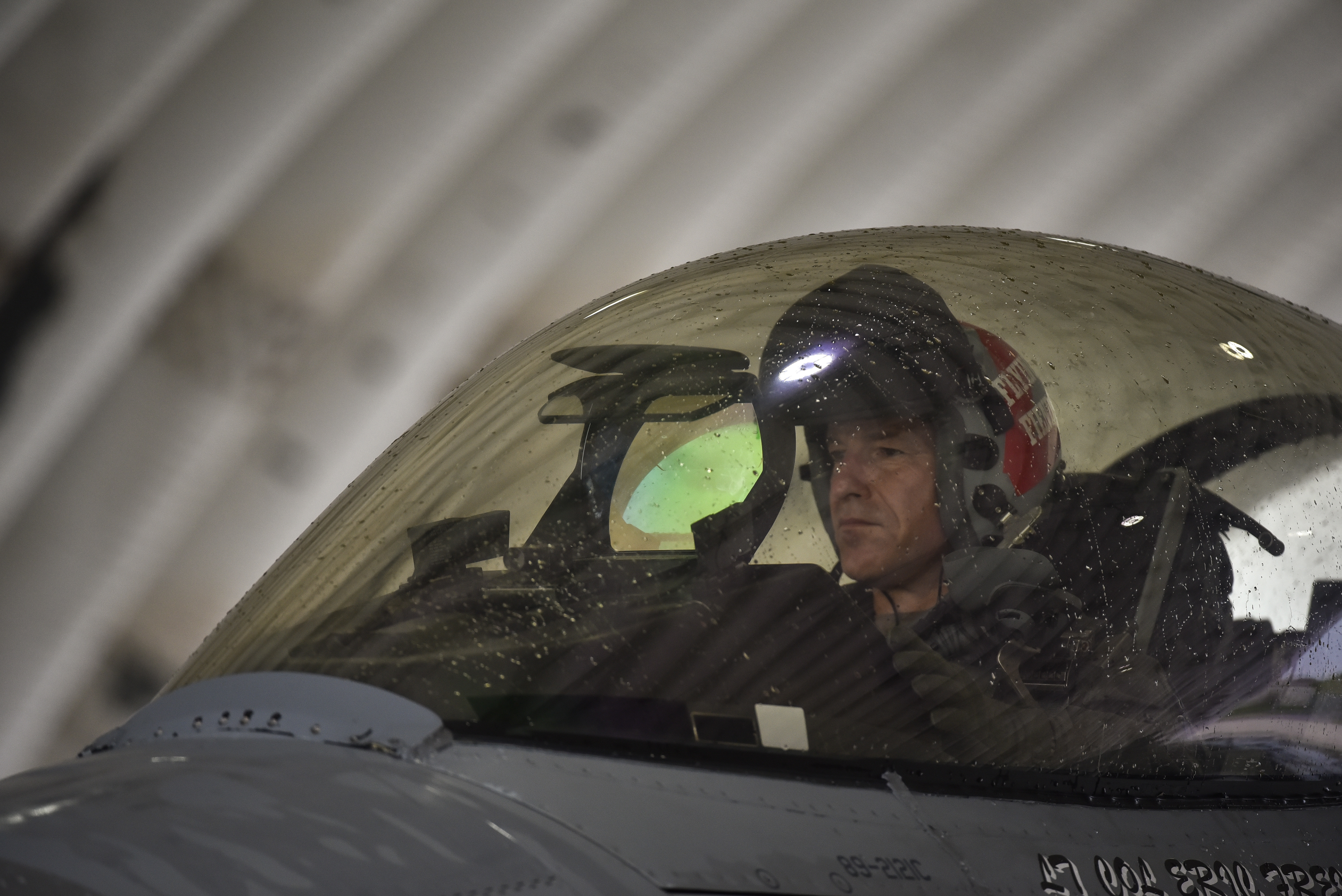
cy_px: 448
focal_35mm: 400
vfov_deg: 3.4
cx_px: 671
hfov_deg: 5.2
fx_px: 14916
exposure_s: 1/3200
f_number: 4
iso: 1250
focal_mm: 400
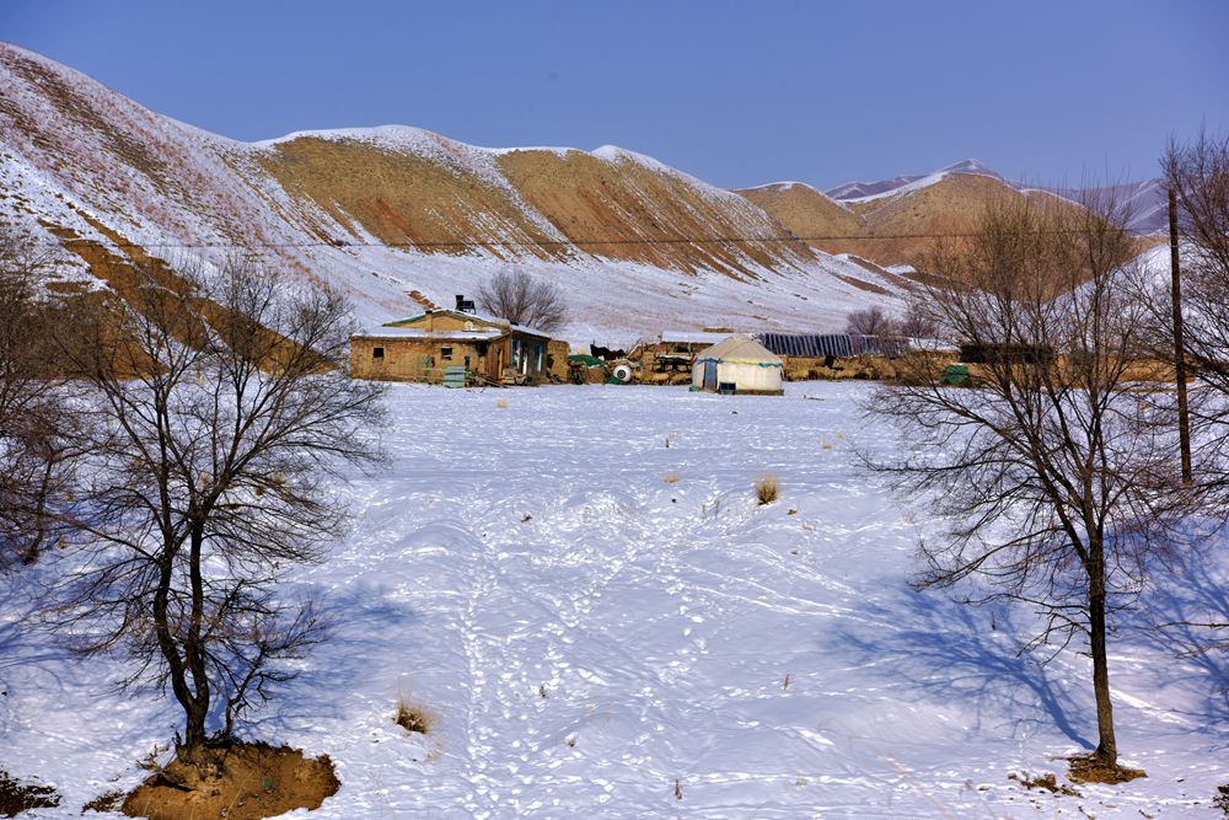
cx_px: 614
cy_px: 410
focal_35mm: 70
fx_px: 2390
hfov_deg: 28.8
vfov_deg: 19.5
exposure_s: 1/1250
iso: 125
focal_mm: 70
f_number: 10
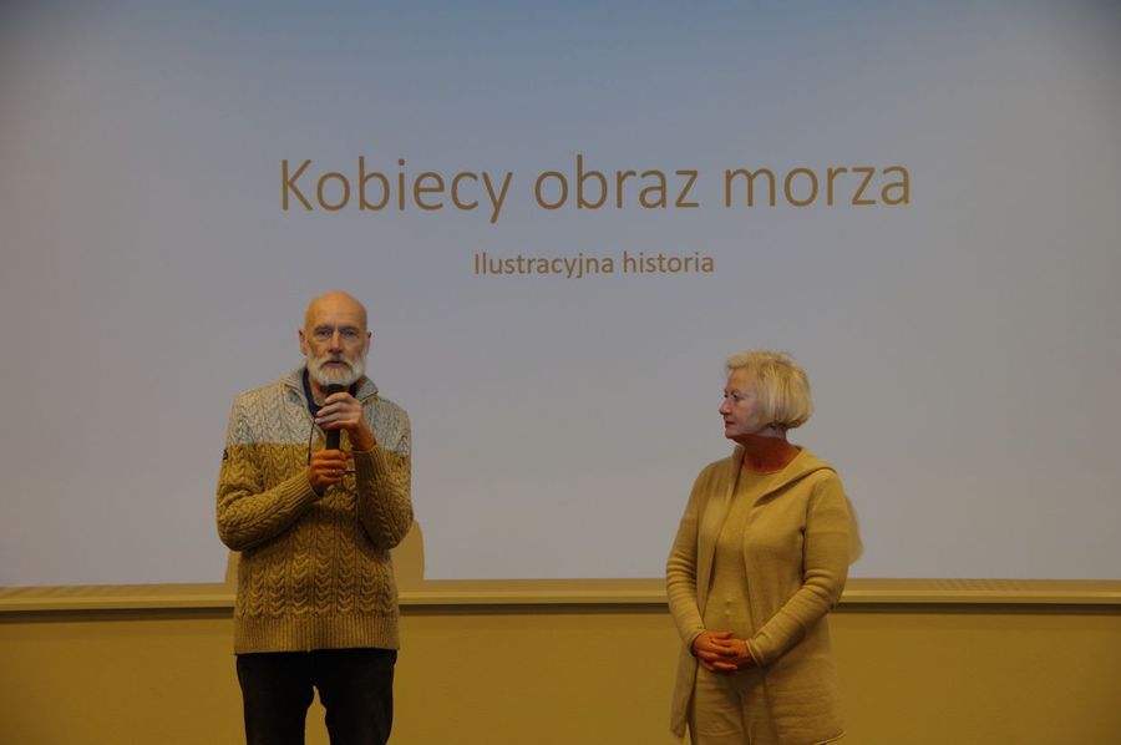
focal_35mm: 72
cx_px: 560
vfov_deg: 18.9
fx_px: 2240
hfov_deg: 28.1
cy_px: 372
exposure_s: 1/160
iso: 1600
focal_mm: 48
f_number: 4.5
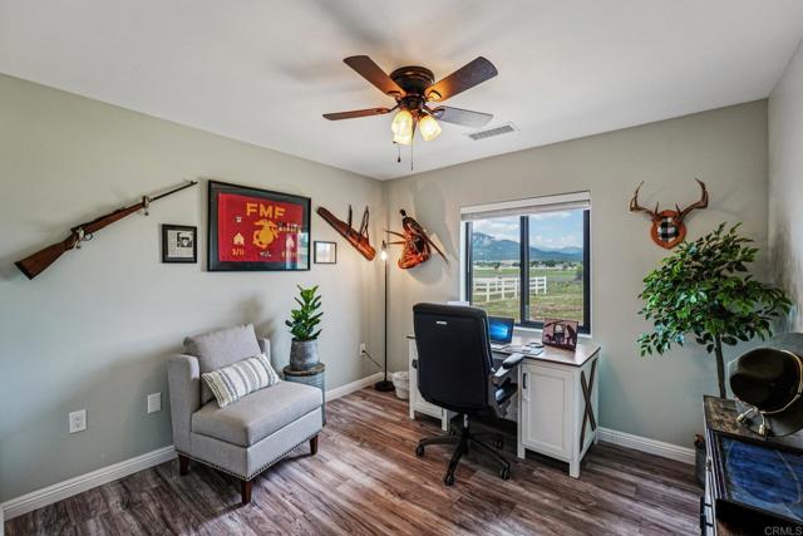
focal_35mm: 15
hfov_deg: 100.0
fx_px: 337
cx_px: 402
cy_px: 268
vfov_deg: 77.0
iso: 400
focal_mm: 15.1
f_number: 8
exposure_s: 1/30
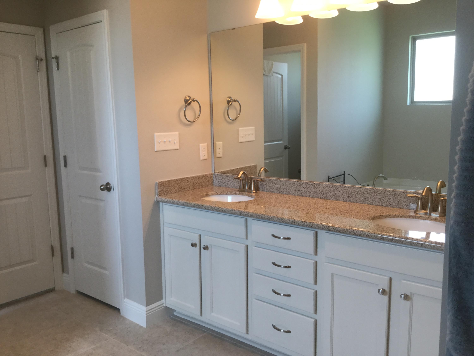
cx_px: 237
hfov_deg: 58.4
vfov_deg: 45.4
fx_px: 424
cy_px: 178
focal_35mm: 31
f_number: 2.4
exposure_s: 1/30
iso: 50
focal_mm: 3.3
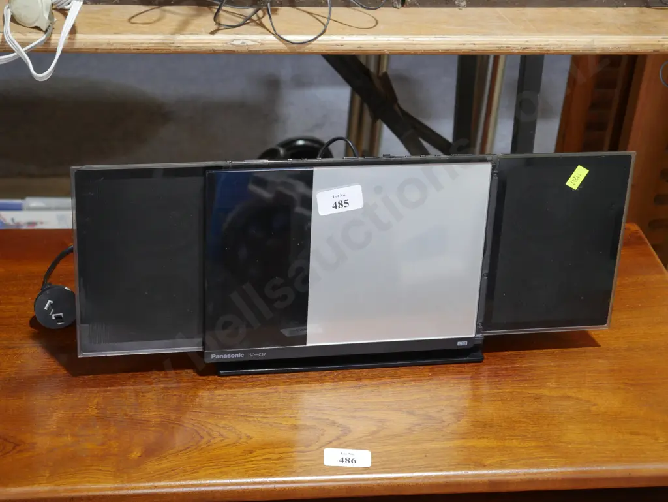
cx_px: 334
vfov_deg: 21.0
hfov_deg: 27.8
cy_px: 251
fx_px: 1351
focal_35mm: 70
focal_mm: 35
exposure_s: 1/80
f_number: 5.5
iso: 800
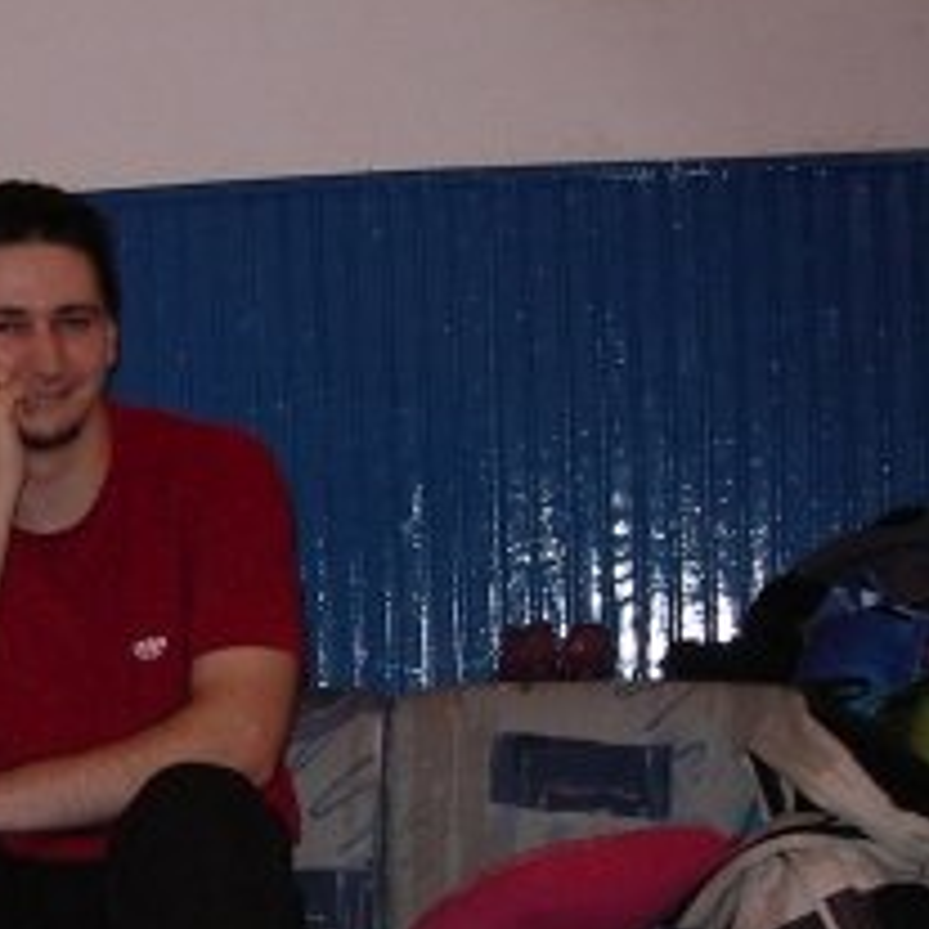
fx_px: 2459
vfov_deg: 21.0
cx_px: -49
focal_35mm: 81
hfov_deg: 20.5
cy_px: 819
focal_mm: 5.8
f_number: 2.6
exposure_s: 1/60
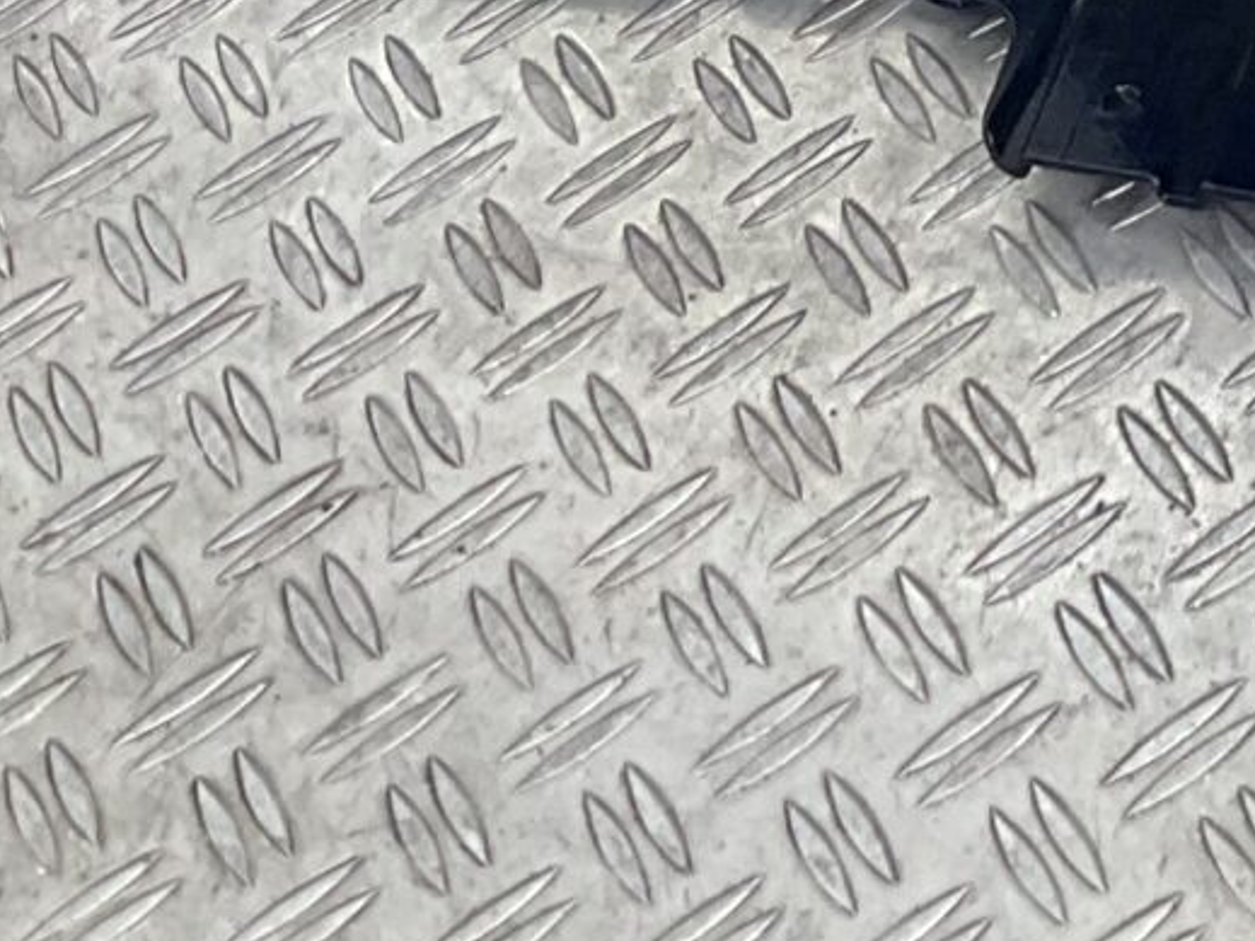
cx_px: 1966
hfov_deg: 13.0
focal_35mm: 143
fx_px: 5183
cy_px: -1212
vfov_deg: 9.4
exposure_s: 1/120
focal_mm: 3
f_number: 1.8
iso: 25
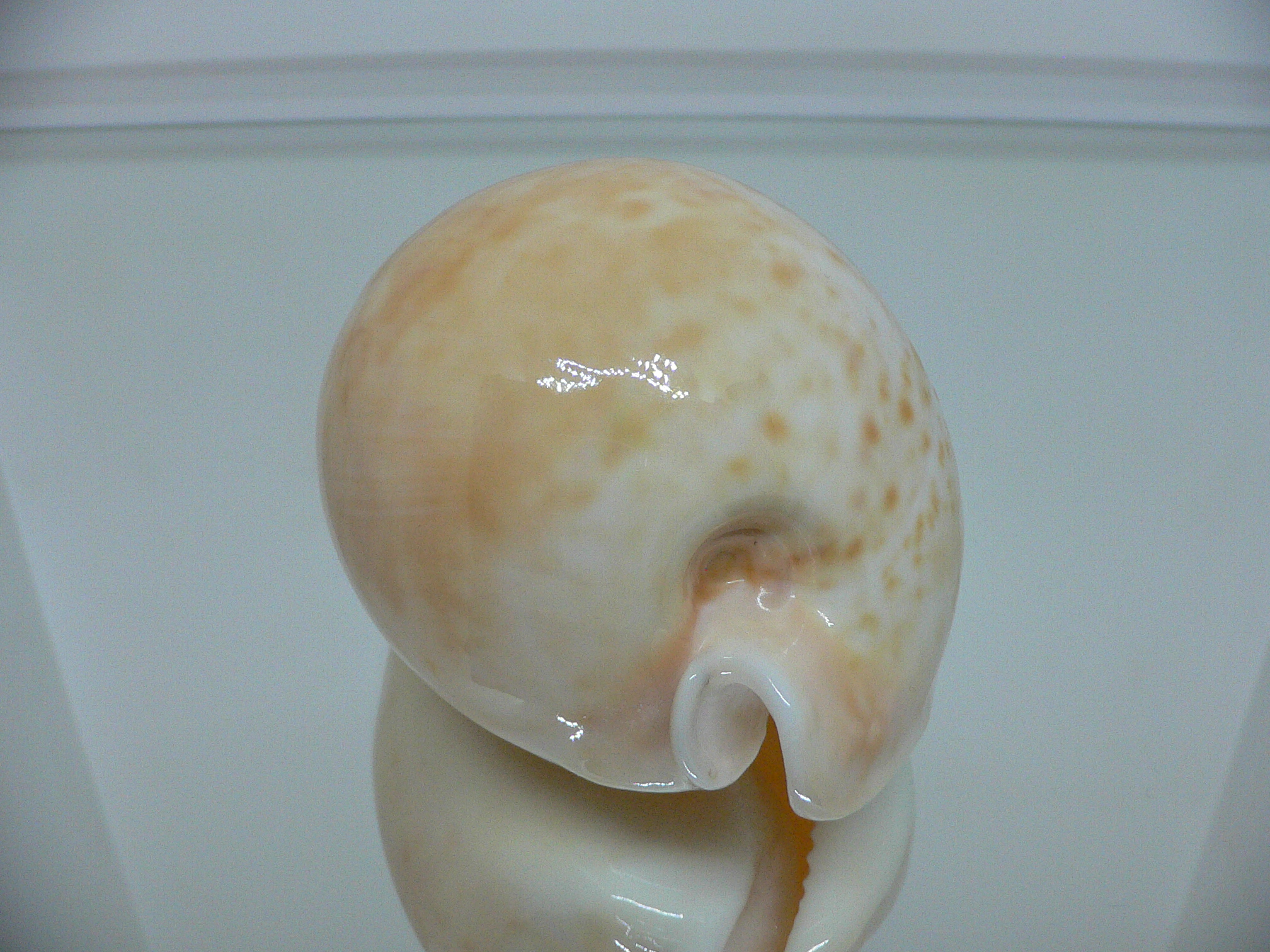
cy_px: 476
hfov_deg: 52.6
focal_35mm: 35
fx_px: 1284
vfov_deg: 40.7
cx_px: 635
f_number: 2.8
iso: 200
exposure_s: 1/60
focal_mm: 4.6
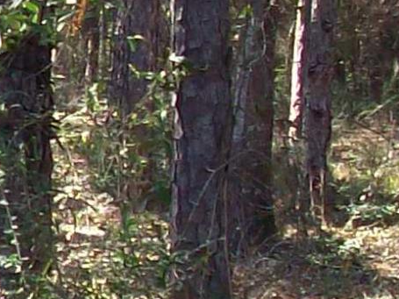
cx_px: -676
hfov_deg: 7.4
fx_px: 2812
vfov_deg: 6.1
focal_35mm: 244
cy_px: 212
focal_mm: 6.2
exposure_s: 1/105
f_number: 2.8
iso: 80
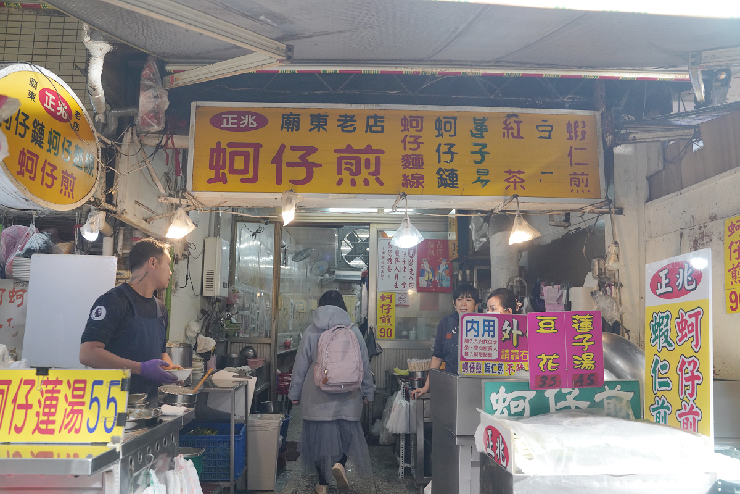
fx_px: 576
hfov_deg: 65.5
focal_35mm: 28
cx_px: 370
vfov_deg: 46.4
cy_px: 247
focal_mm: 28
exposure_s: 1/160
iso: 1600
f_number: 4
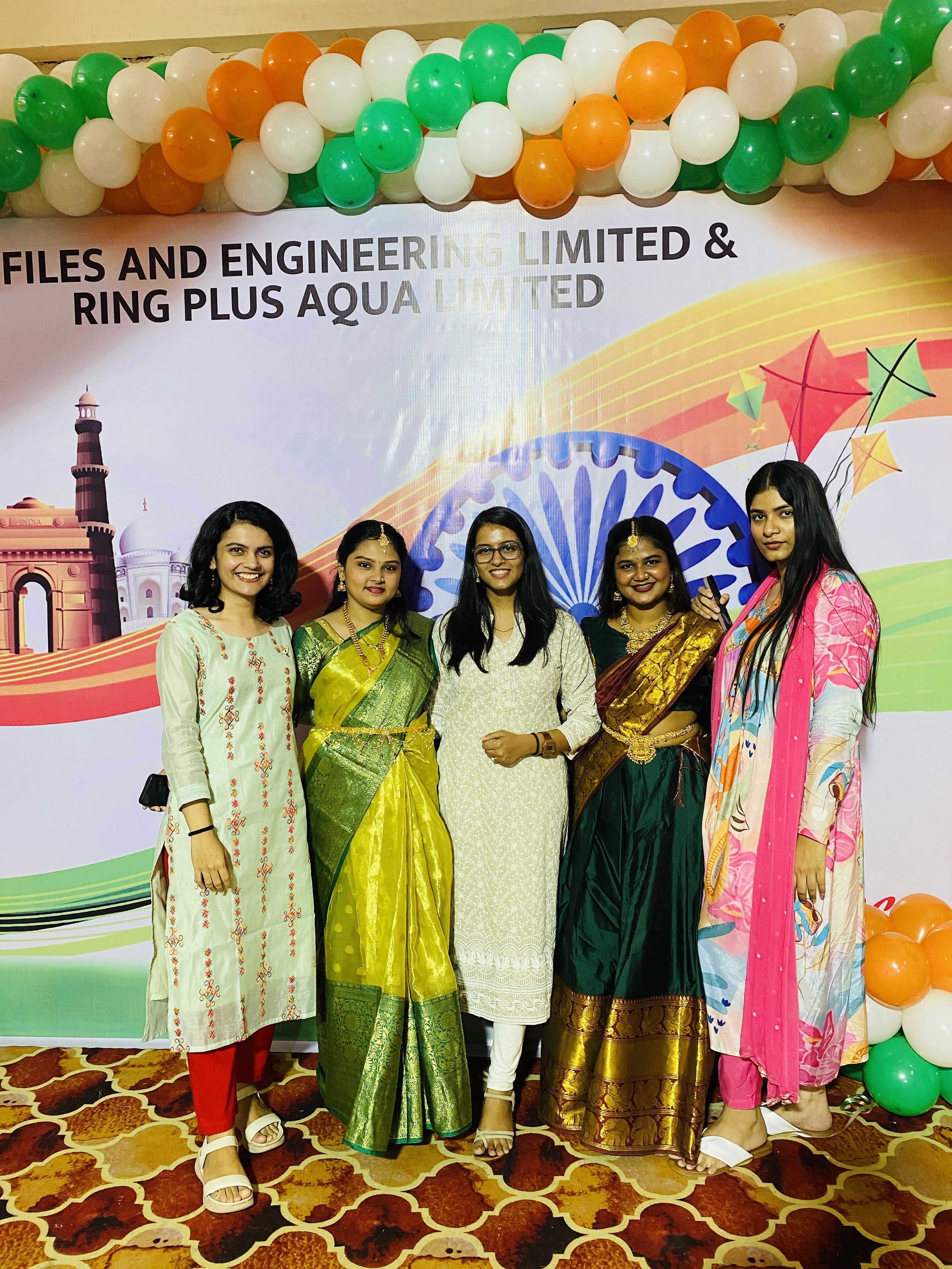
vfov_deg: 67.3
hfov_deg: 53.1
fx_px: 953
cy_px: 634
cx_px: 476
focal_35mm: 26
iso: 64
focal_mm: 4.25
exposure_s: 1/50
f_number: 1.8
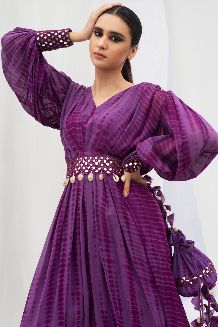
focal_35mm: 85
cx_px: 109
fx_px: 771
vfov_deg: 23.9
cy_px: 164
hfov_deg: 16.1
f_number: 6.3
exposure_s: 1/160
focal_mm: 85
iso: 250
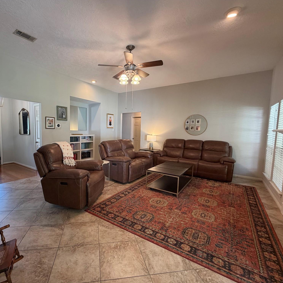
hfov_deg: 83.3
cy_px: 144
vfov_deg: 84.0
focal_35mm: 17
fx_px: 157
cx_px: 119
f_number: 2.2
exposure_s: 1/60
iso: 250
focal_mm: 2.22
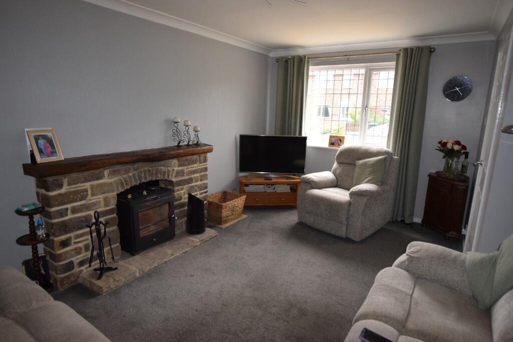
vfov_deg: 59.5
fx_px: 299
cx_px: 256
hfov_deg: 81.2
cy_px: 171
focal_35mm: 21
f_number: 4.5
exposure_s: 1/80
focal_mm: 14
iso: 800
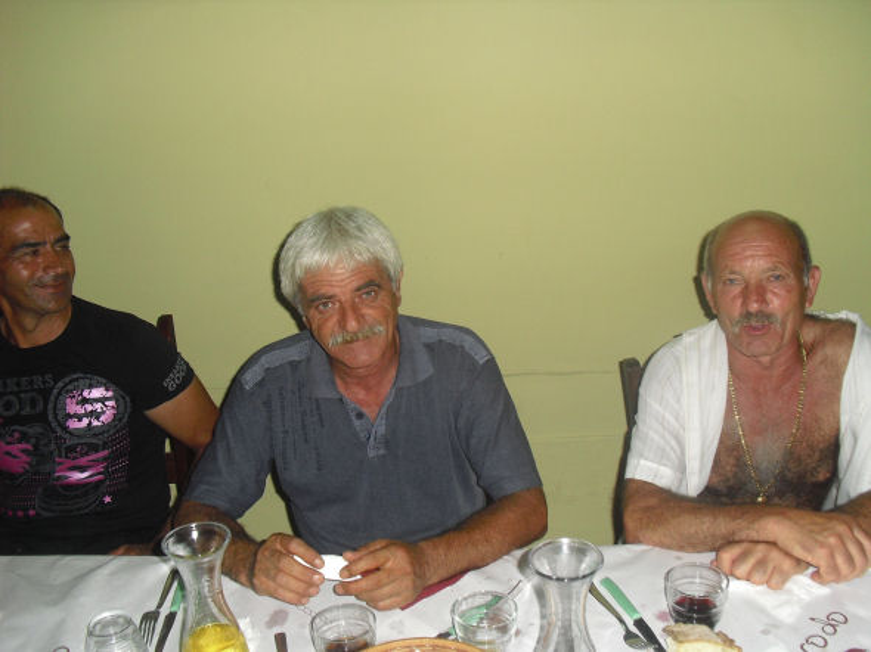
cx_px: 436
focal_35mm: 36
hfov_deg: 51.4
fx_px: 905
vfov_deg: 39.6
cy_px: 326
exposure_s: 1/60
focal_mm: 6.3
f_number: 3.1
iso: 200
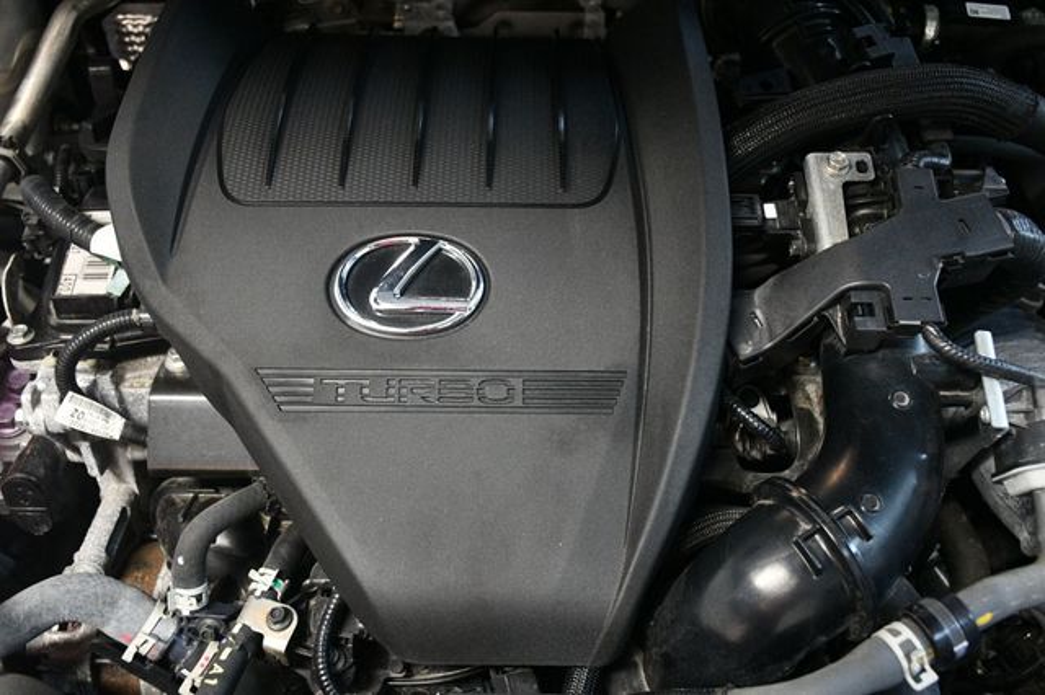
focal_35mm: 36
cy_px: 348
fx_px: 1044
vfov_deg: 36.8
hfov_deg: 53.2
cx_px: 522
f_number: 3.8
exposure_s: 1/60
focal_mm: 24
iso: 4000
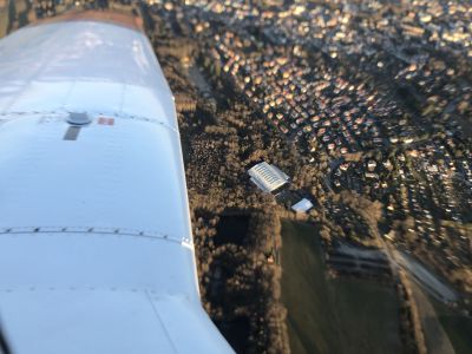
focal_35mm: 28
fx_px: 382
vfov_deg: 49.7
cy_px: 177
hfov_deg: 63.4
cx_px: 236
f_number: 1.8
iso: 20
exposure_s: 1/235
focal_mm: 3.99
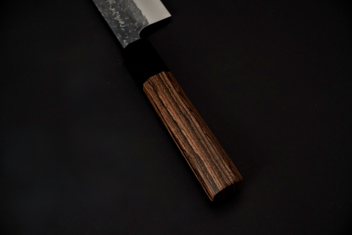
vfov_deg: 18.2
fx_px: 734
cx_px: 176
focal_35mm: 75
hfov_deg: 27.0
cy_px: 118
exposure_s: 1/160
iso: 640
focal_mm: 50
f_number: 5.6
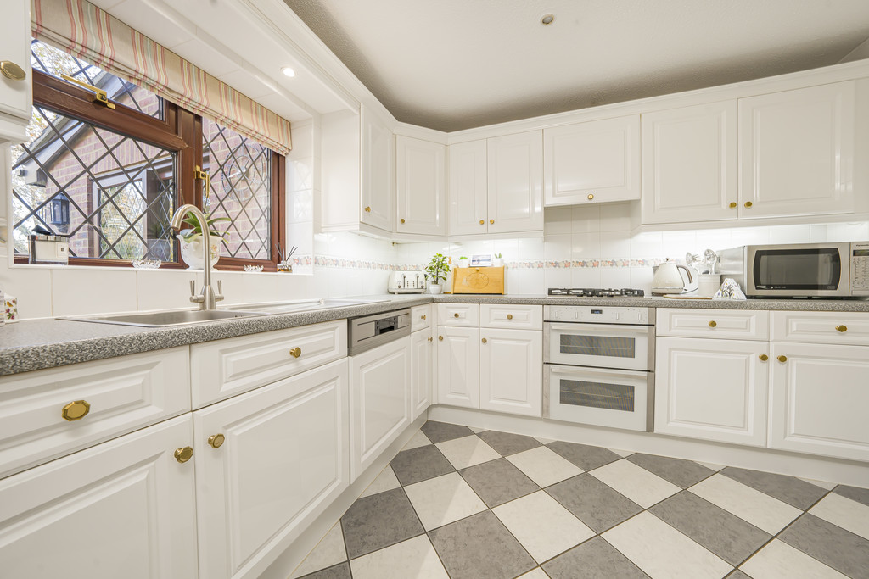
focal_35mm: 12
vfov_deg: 90.0
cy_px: 290
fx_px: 290
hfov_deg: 112.6
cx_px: 434
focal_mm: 12
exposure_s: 1/6
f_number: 9
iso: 320
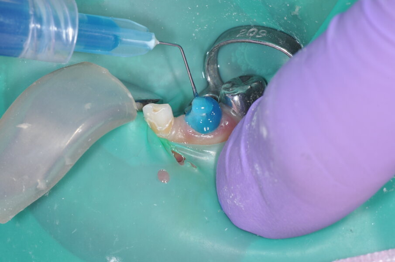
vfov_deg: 10.1
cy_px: 131
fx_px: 1479
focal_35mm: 135
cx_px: 198
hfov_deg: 15.2
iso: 200
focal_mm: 90
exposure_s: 1/200
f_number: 32
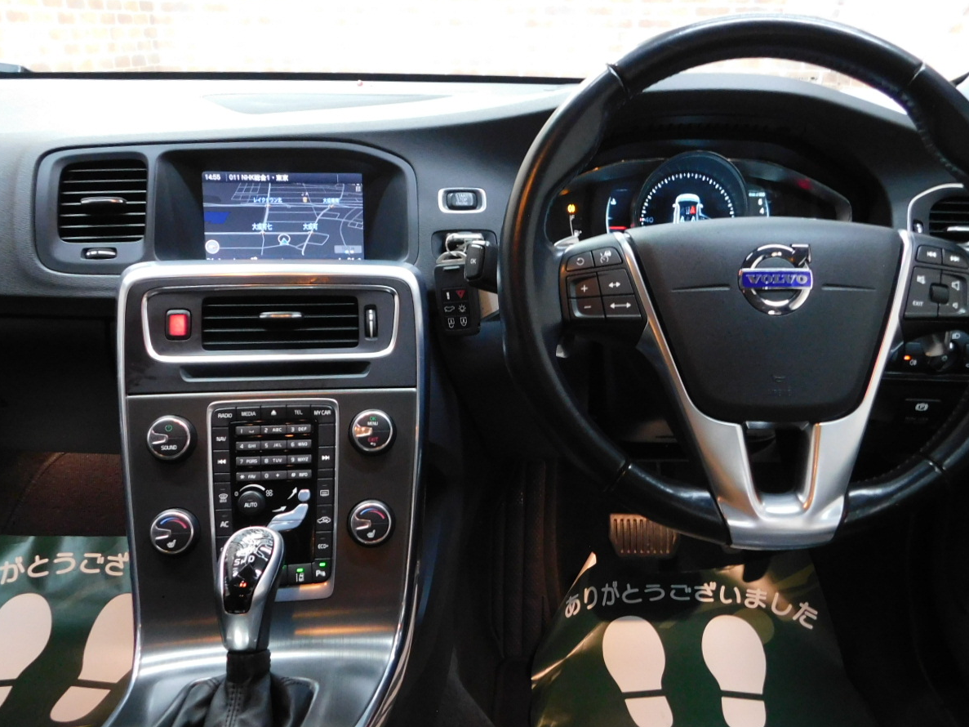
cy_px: 383
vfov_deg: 45.4
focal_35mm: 31
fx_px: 868
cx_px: 513
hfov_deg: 58.3
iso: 400
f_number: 3
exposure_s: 1/8
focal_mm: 4
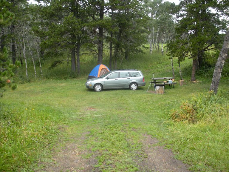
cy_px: 86
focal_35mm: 35
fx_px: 232
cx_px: 114
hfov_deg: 52.6
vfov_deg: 40.7
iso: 65
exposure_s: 1/59.7
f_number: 3.5
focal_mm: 6.3
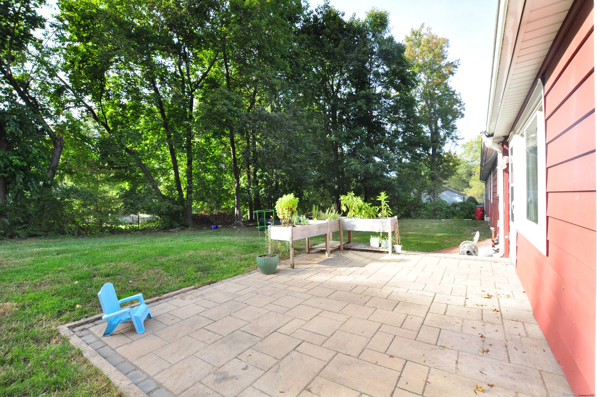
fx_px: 248
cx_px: 298
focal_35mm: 15
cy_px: 198
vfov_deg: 77.2
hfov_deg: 100.5
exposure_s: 1/320
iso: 1000
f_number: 8
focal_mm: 10
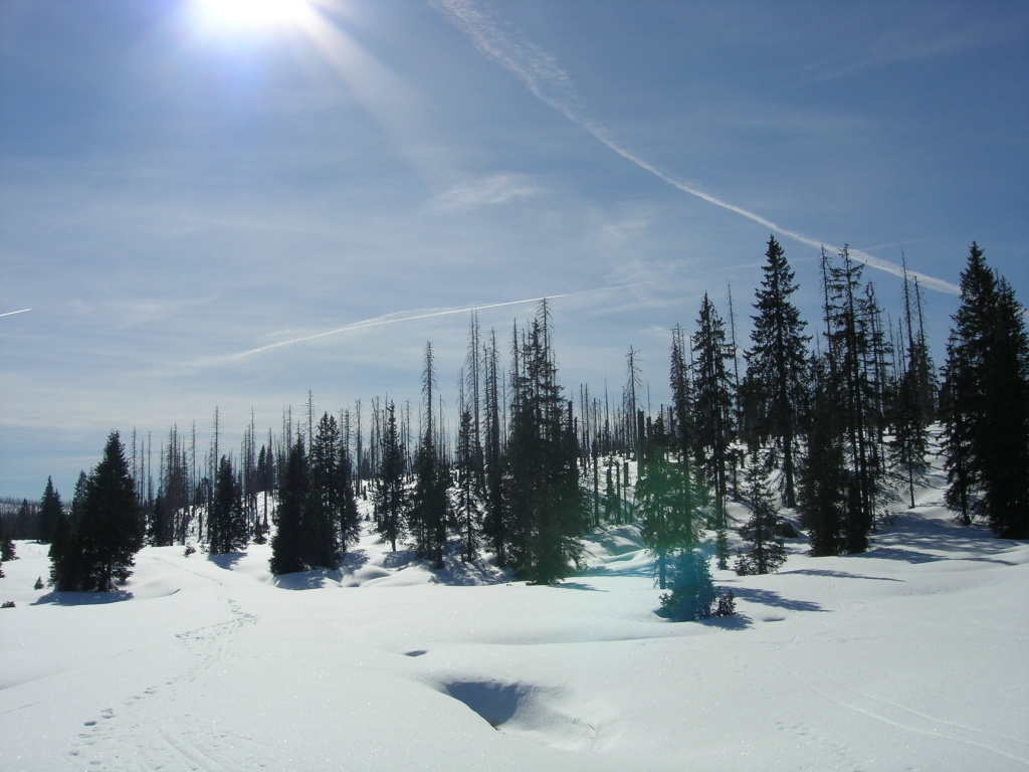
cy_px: 386
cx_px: 514
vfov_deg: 37.7
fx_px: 1130
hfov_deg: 49.0
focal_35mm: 38
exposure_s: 1/1812
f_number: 4.8
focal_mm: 7.8
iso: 64
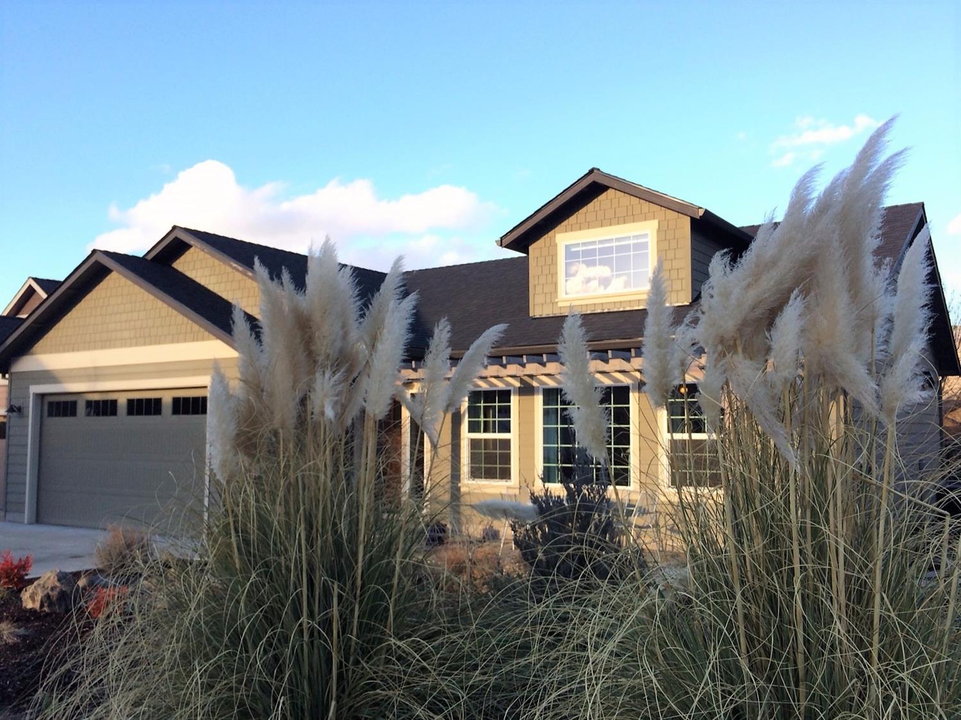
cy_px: 360
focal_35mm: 29
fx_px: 805
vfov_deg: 48.2
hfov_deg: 61.7
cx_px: 480
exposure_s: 1/519
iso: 32
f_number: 2.2
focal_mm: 4.15
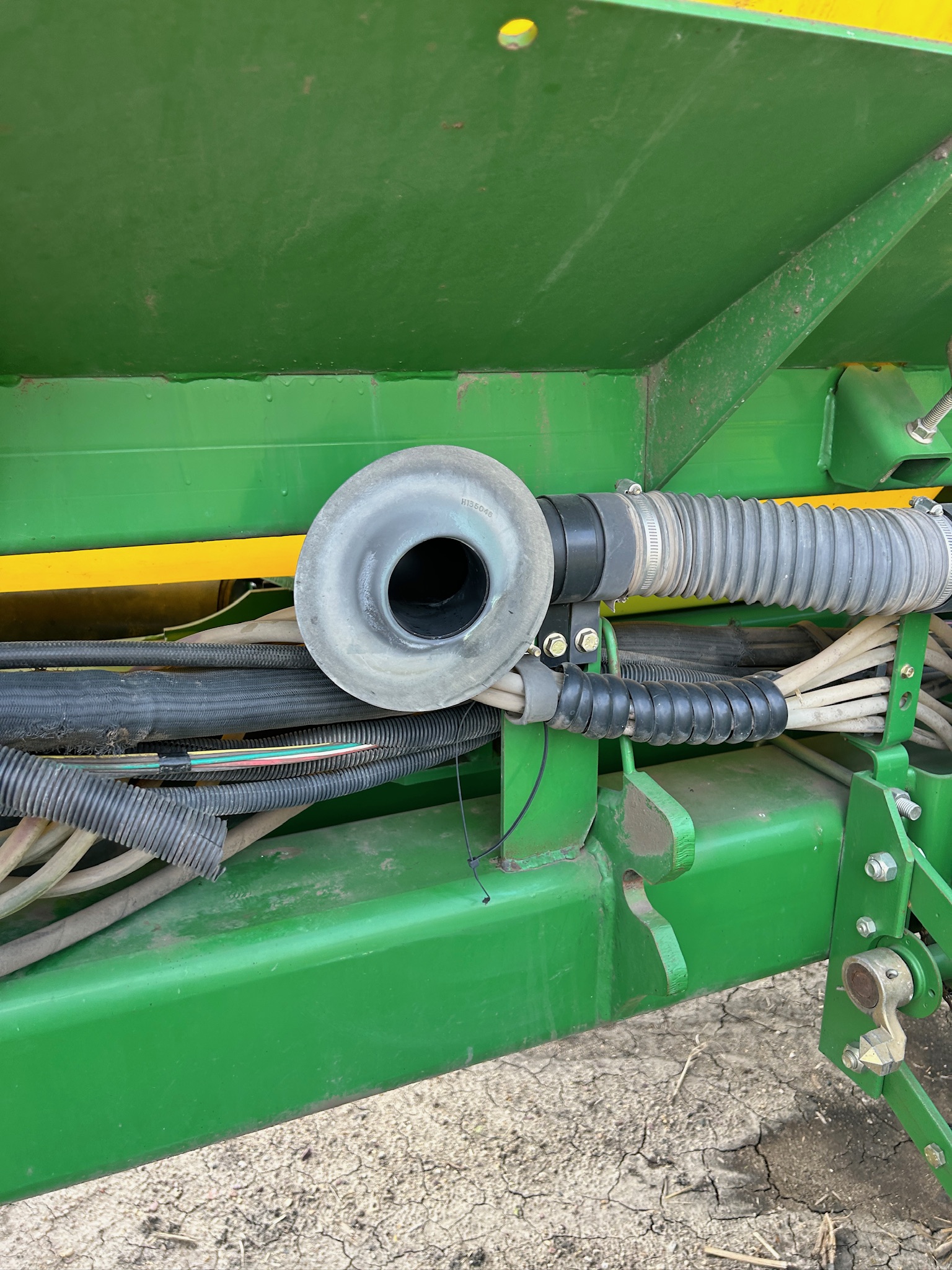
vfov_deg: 67.3
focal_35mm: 26
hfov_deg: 53.1
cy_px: 635
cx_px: 476
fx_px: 953
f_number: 1.5
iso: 40
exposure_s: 1/157
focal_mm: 5.7
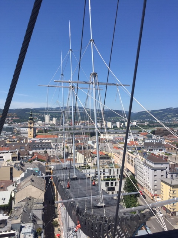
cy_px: 119
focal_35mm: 29
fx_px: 199
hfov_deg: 48.2
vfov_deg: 61.7
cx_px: 89
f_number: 2.2
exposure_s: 1/2326
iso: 32
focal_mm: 4.15
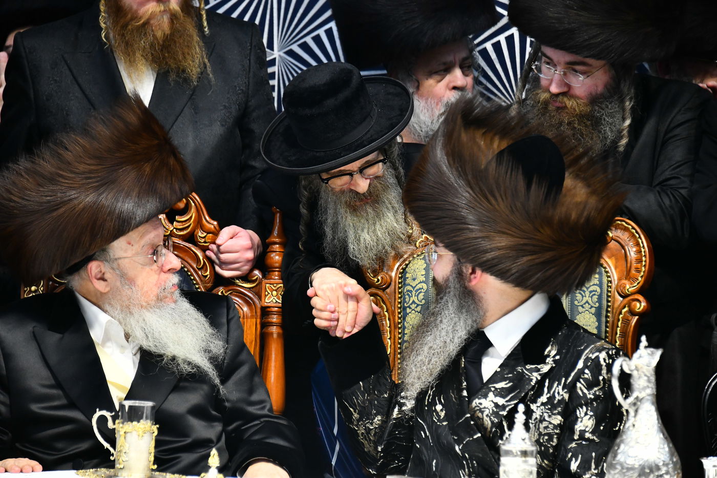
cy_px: 239
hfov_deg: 10.3
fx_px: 3983
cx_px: 358
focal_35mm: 200
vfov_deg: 6.9
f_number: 5.6
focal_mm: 200
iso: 2000
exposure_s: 1/125
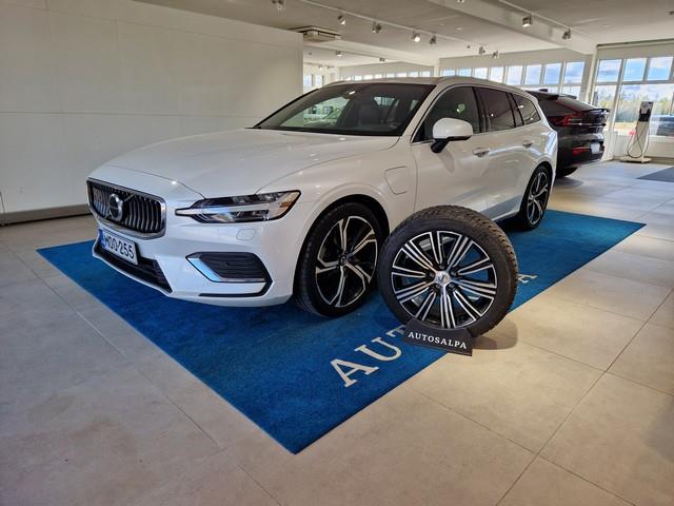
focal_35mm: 23
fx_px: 448
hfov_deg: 73.9
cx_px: 337
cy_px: 253
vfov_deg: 58.9
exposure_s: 1/180
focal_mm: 5.4
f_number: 1.8
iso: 50
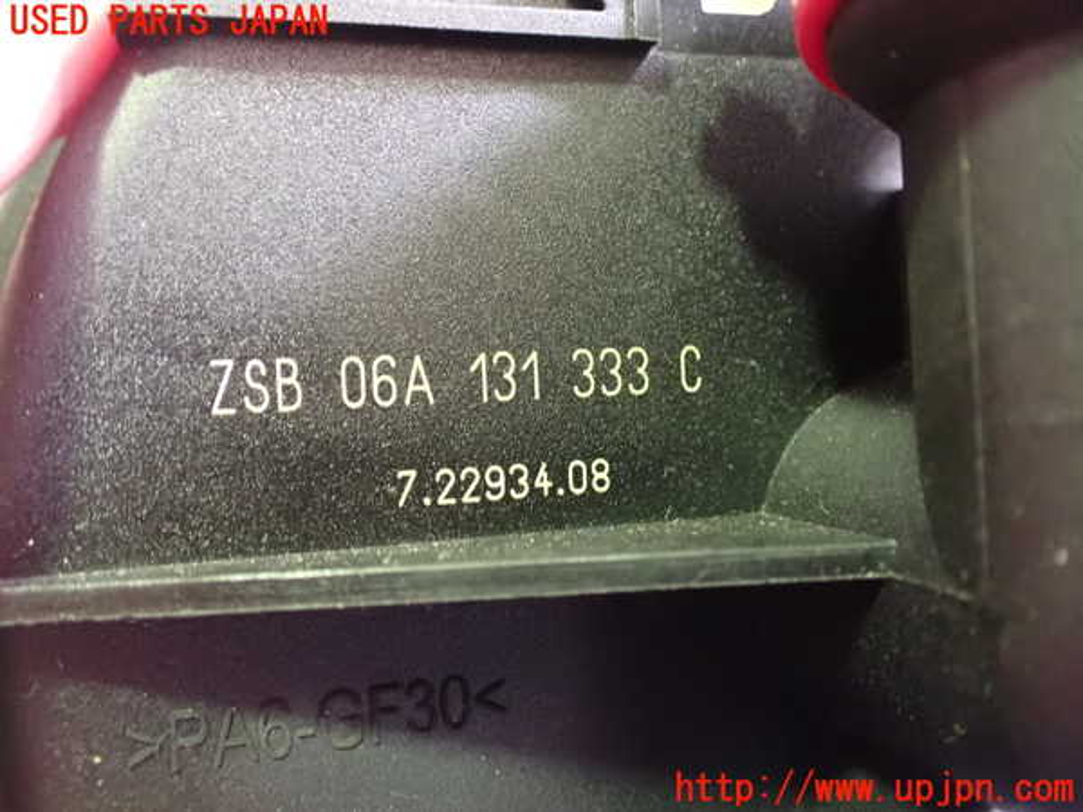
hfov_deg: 60.0
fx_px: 939
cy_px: 406
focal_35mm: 30
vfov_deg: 46.8
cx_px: 542
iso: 1600
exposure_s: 1/13
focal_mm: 5.4
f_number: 2.3
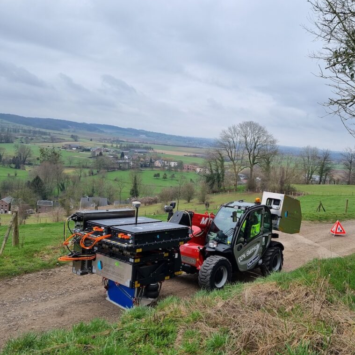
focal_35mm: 31
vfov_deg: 52.5
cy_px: 176
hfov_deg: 51.9
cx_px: 225
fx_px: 360
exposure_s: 1/714
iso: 50
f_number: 1.8
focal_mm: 5.4
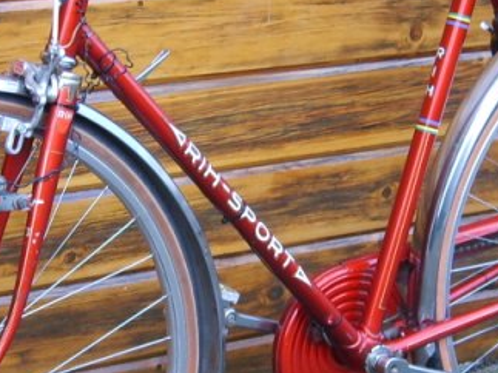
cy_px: 210
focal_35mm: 111
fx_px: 1596
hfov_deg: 17.7
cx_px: 224
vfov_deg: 13.3
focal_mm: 5.8
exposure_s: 1/45
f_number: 2.8
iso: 50
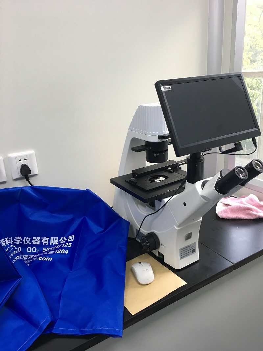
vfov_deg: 61.6
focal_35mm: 29
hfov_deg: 48.2
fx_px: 294
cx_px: 132
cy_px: 176
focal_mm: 4.15
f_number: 2.2
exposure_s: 1/33
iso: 80
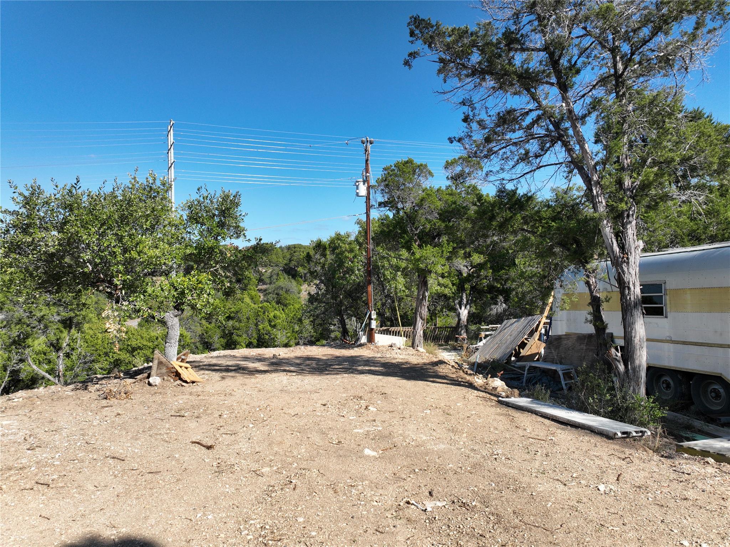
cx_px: 365
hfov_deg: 71.6
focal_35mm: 24
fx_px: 506
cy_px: 274
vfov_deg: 56.8
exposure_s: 1/2000
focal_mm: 12.29
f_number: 2.8
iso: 100
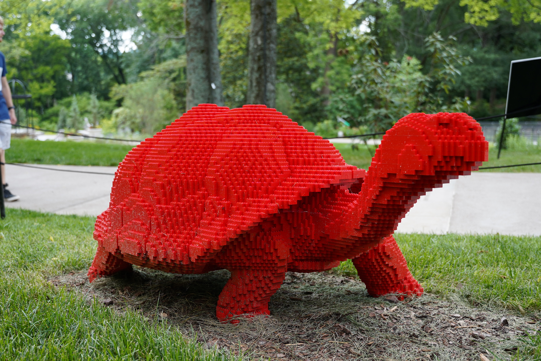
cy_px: 180
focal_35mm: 38
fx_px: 571
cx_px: 270
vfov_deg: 35.1
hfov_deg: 50.7
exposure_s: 1/100
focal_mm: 25.4
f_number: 2.8
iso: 125
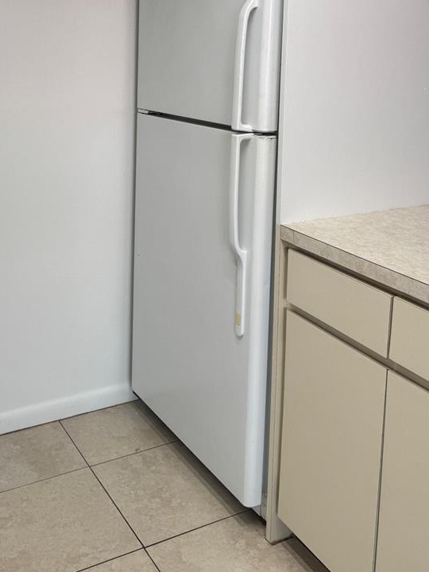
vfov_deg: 45.1
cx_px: 143
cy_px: 138
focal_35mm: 40
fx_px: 661
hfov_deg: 35.6
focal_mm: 6.76
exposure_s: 1/171
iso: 64
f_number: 1.78
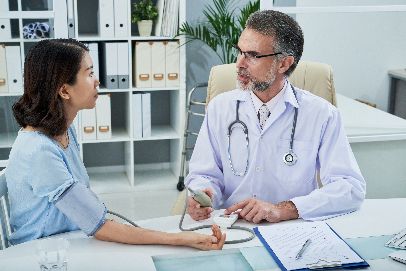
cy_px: 136
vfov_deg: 22.6
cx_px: 203
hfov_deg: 33.4
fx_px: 677
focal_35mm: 60
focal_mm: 60
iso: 500
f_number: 8
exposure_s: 1/250
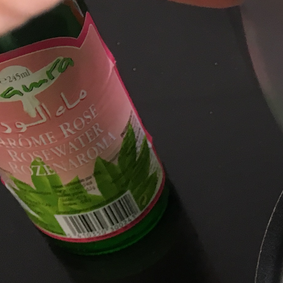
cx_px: 444
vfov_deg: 14.6
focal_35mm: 113
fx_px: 1045
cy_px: 386
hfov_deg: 14.3
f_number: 2.2
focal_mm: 4.15
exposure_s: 1/33
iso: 64
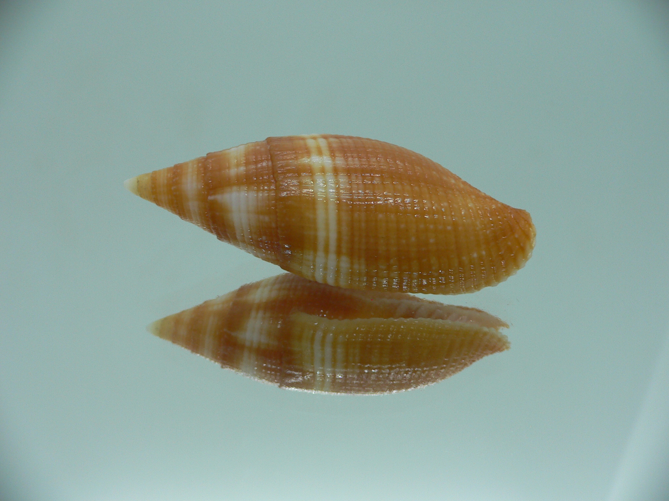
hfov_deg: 52.6
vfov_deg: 40.7
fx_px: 676
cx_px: 334
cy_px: 250
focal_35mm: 35
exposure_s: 1/60
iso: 80
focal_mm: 4.6
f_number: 2.8
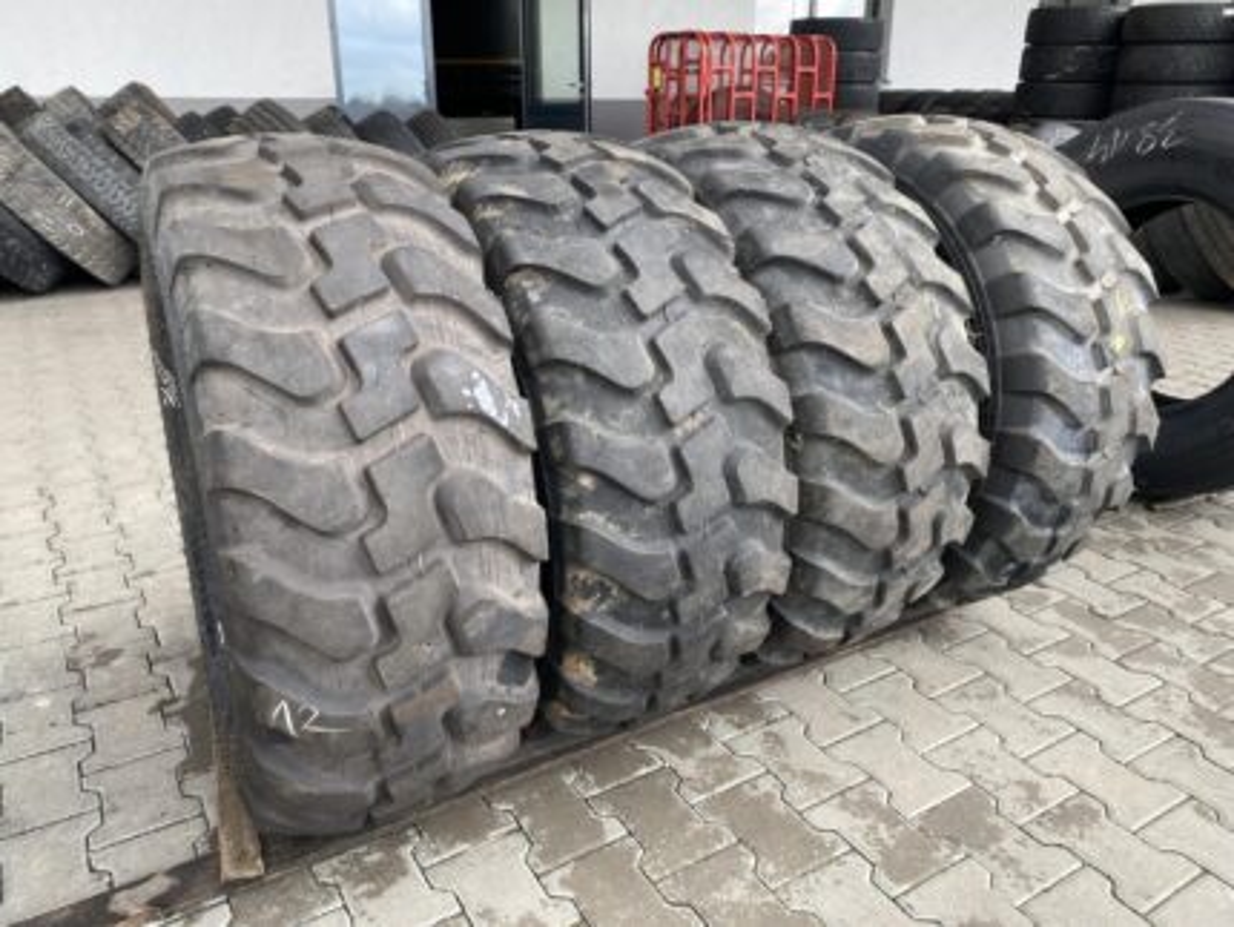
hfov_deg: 67.3
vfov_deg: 53.1
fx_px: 927
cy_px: 464
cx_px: 617
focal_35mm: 26
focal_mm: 4.25
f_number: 1.8
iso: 32
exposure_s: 1/269
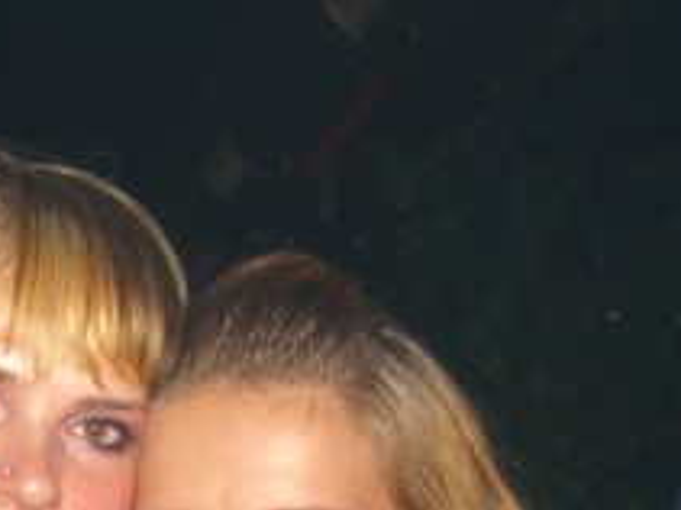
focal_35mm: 108
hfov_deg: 17.8
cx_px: -3
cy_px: 723
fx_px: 2123
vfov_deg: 13.1
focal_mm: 7.9
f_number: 2.8
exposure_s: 1/60
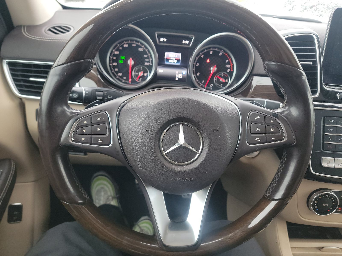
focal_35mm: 24
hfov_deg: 71.6
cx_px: 171
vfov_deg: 56.8
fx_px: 237
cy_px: 128
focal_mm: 6.7
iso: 645
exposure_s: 1/59
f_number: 1.8
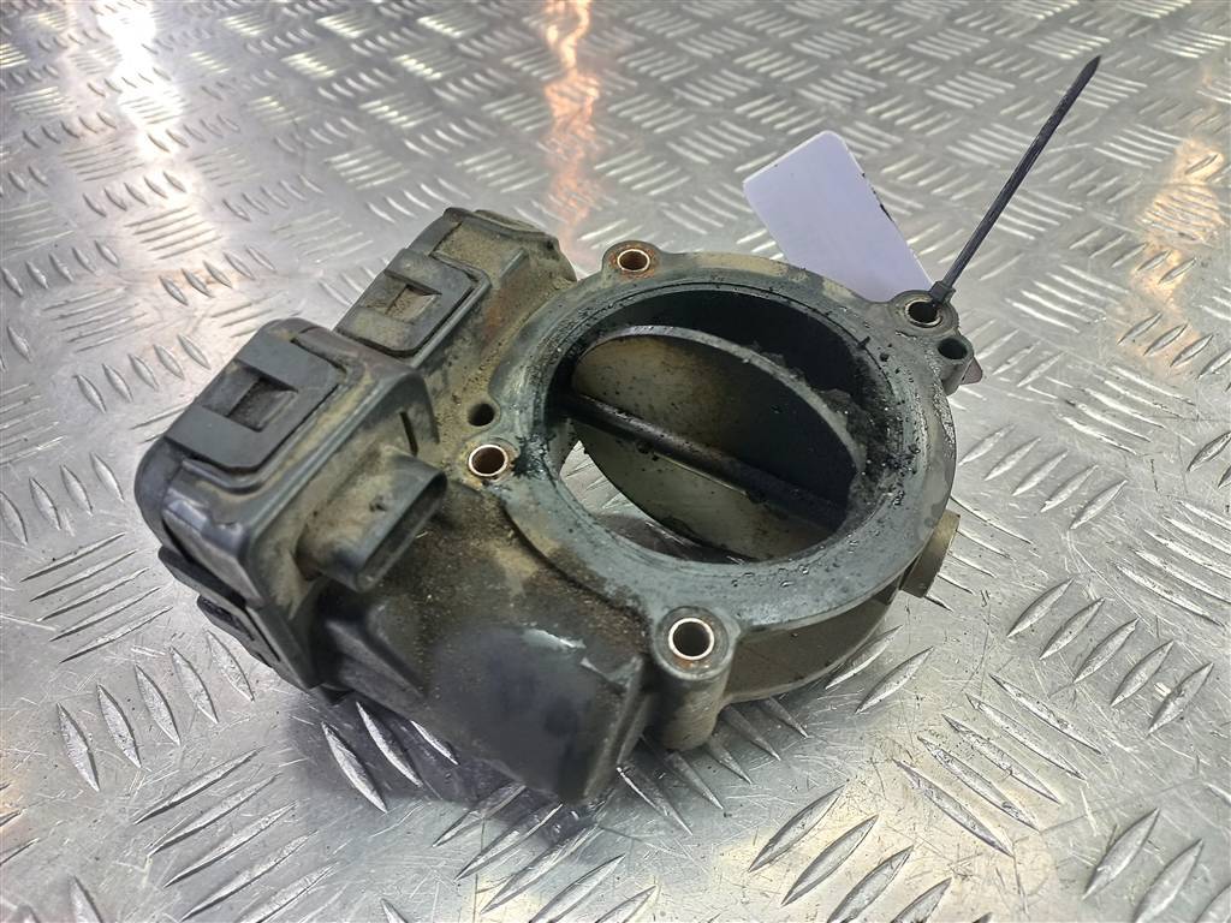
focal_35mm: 25
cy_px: 462
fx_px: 889
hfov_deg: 69.4
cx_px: 616
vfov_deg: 54.9
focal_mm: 4.6
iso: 160
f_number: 1.8
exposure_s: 1/50
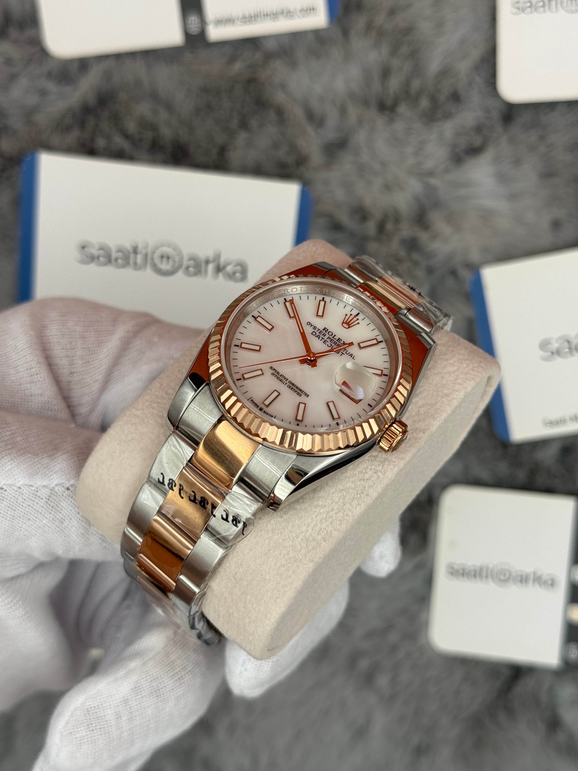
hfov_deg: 30.3
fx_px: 1069
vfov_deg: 39.7
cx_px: 289
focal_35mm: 48
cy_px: 386
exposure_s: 1/975
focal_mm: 6.76
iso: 64
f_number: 1.78
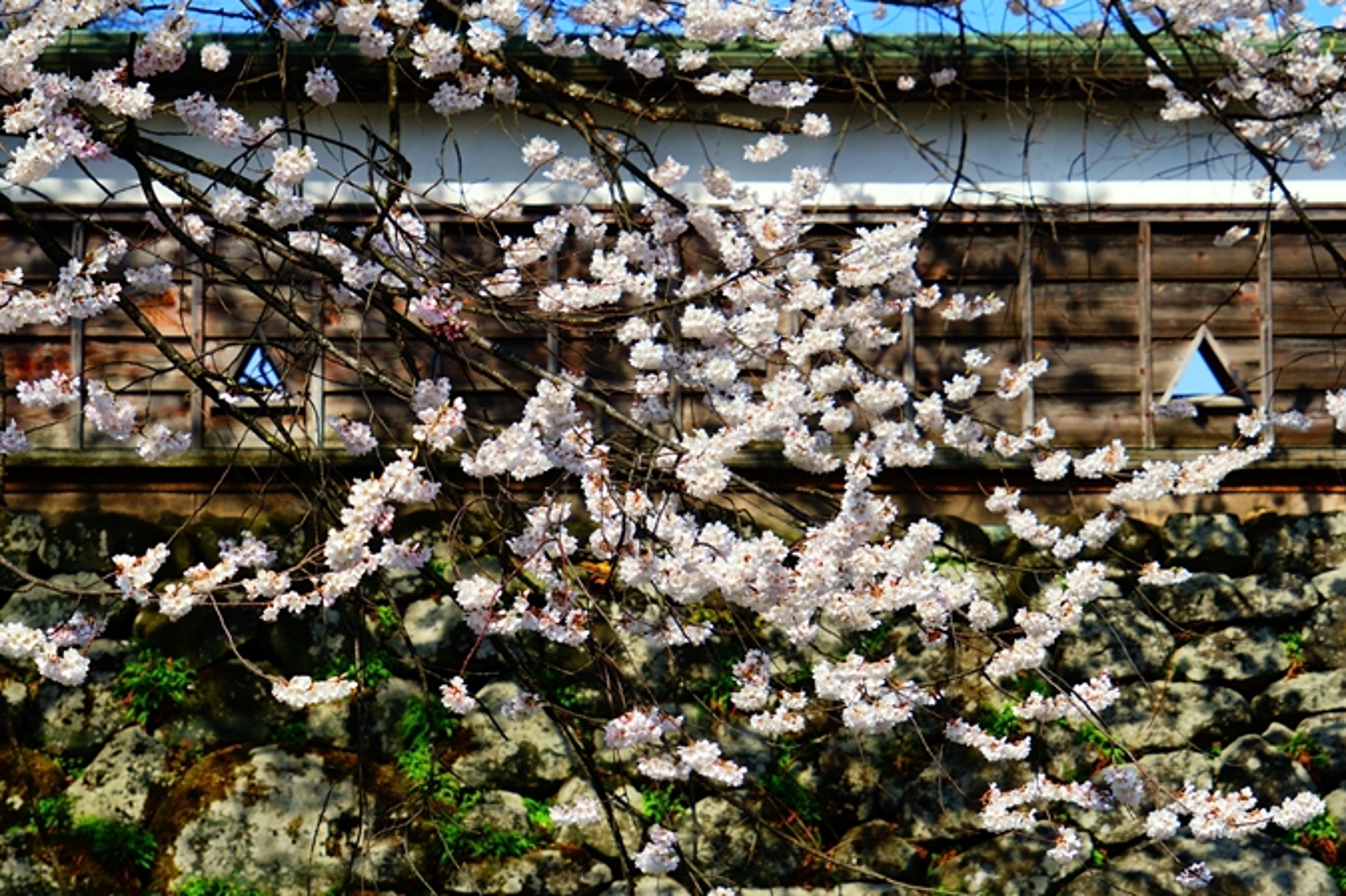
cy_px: 468
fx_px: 4993
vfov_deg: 10.3
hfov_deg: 15.3
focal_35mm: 134
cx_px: 587
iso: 100
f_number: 8
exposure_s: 1/320
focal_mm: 75
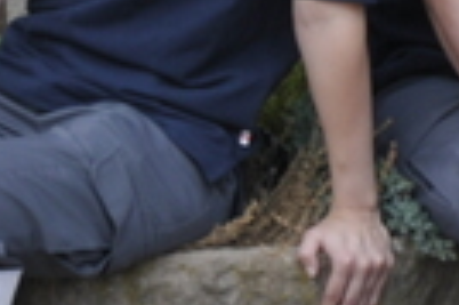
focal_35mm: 459
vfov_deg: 3.0
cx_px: 274
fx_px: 5845
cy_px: -312
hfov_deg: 4.5
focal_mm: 40
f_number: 5.6
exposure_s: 1/250
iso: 200
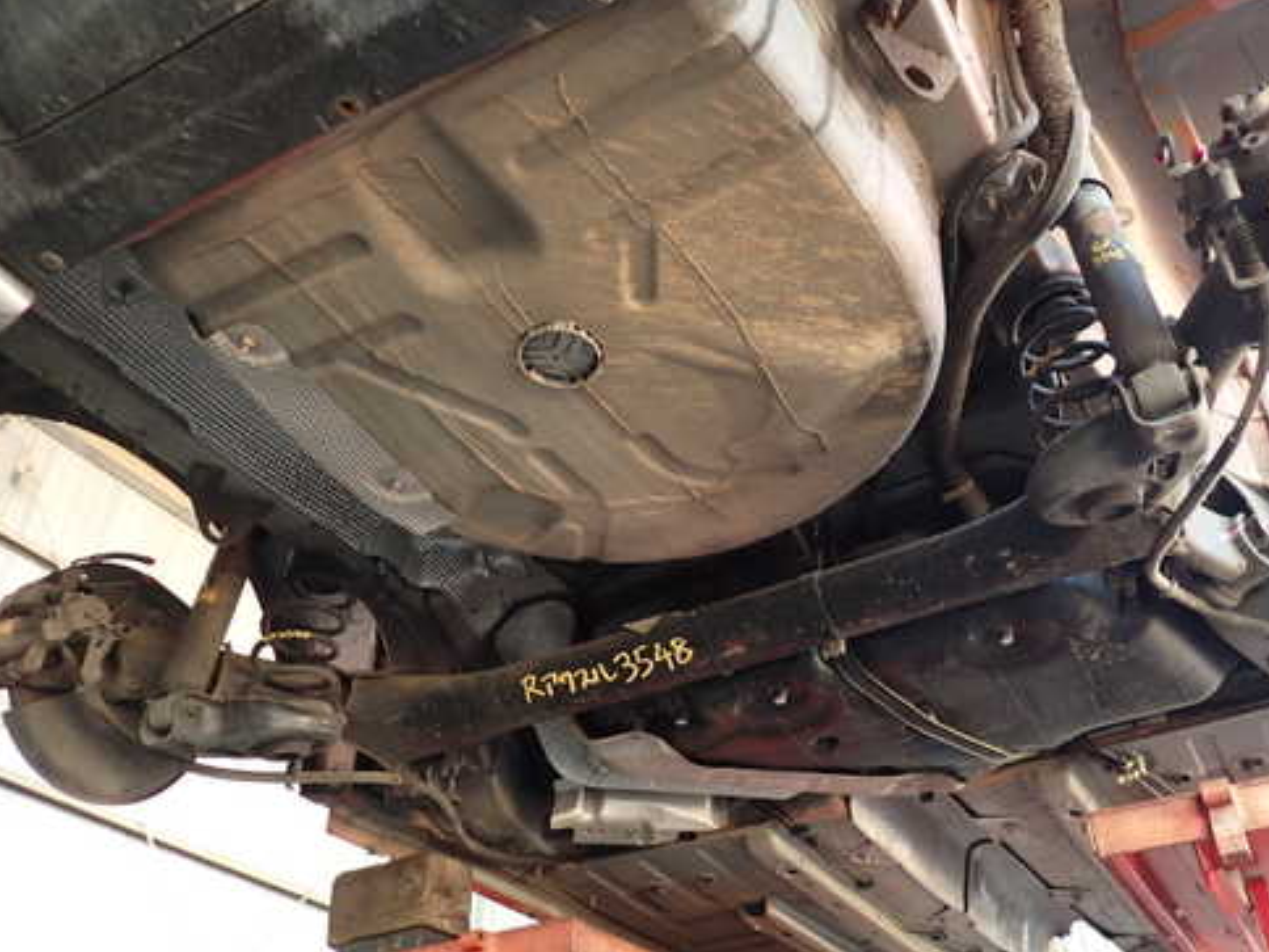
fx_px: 1136
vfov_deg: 45.4
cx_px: 724
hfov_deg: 58.1
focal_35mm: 31
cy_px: 475
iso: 200
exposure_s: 1/50
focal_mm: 4.5
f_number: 2
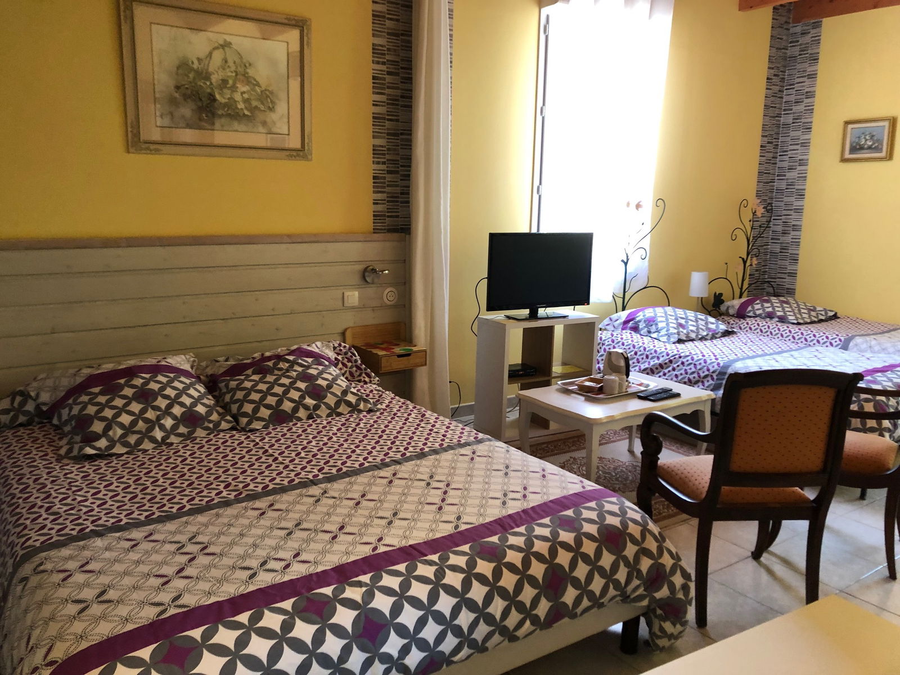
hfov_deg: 63.4
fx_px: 728
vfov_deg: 49.7
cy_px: 338
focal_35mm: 28
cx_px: 450
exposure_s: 1/17
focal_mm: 3.99
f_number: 1.8
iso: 64
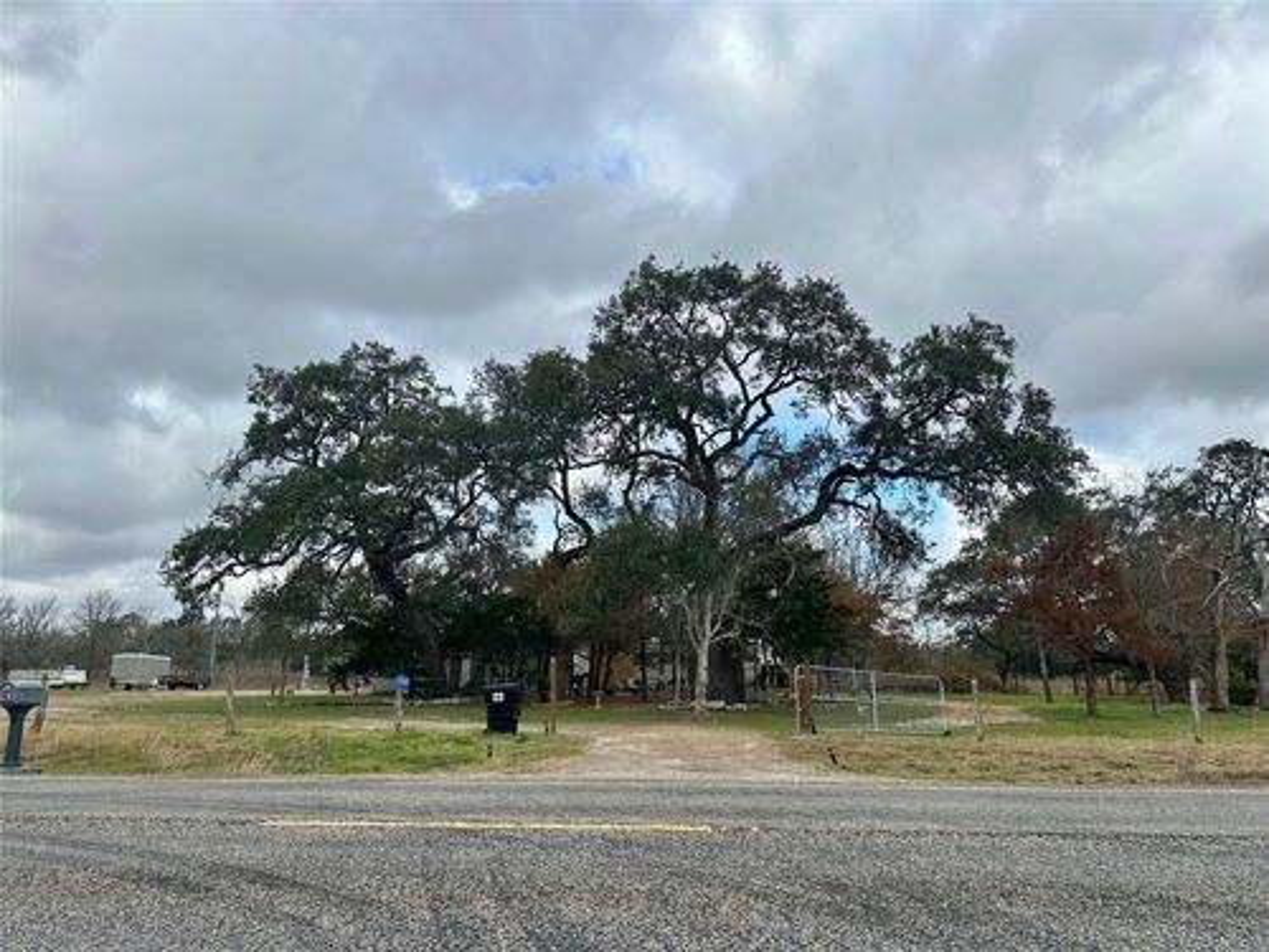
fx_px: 880
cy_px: 476
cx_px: 634
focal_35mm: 24
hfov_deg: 71.6
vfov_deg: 56.8
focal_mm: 6.86
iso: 80
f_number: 1.78
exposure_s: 1/4184
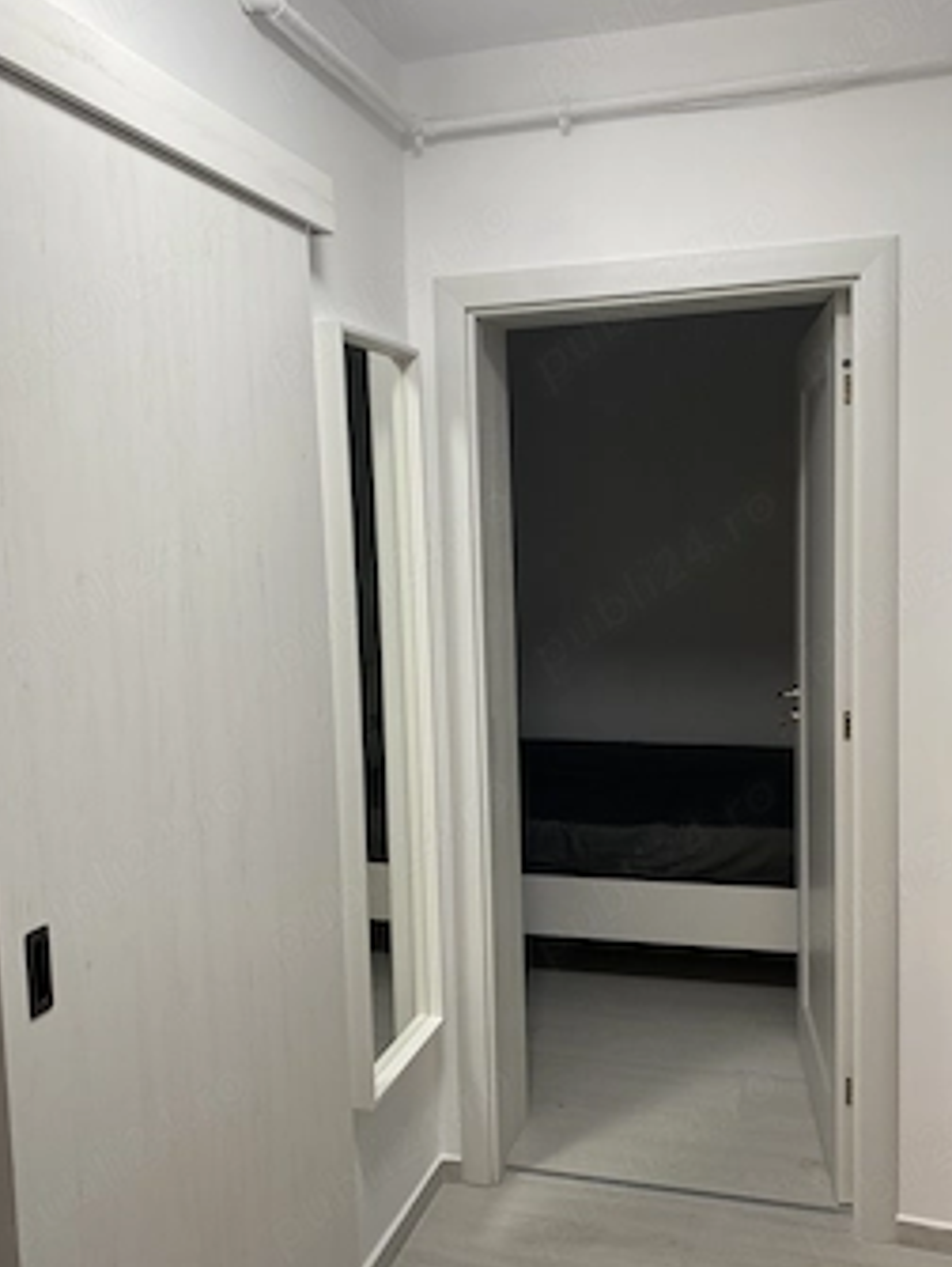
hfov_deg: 45.5
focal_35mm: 31
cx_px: 521
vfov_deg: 58.3
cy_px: 643
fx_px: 1135
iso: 80
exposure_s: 1/100
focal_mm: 4.25
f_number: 1.8
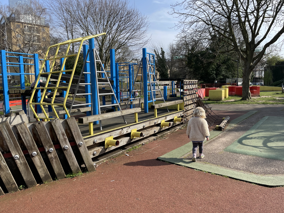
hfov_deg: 67.3
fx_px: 213
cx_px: 142
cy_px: 106
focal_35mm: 26
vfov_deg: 53.1
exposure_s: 1/2053
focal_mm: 4.2
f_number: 1.6
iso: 32
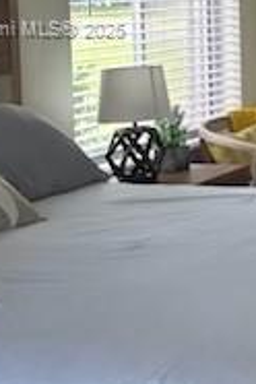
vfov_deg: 23.0
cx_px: 498
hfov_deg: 13.7
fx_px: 917
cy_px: 31
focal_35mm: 86
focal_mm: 6.86
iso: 64
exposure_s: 1/121
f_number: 1.78
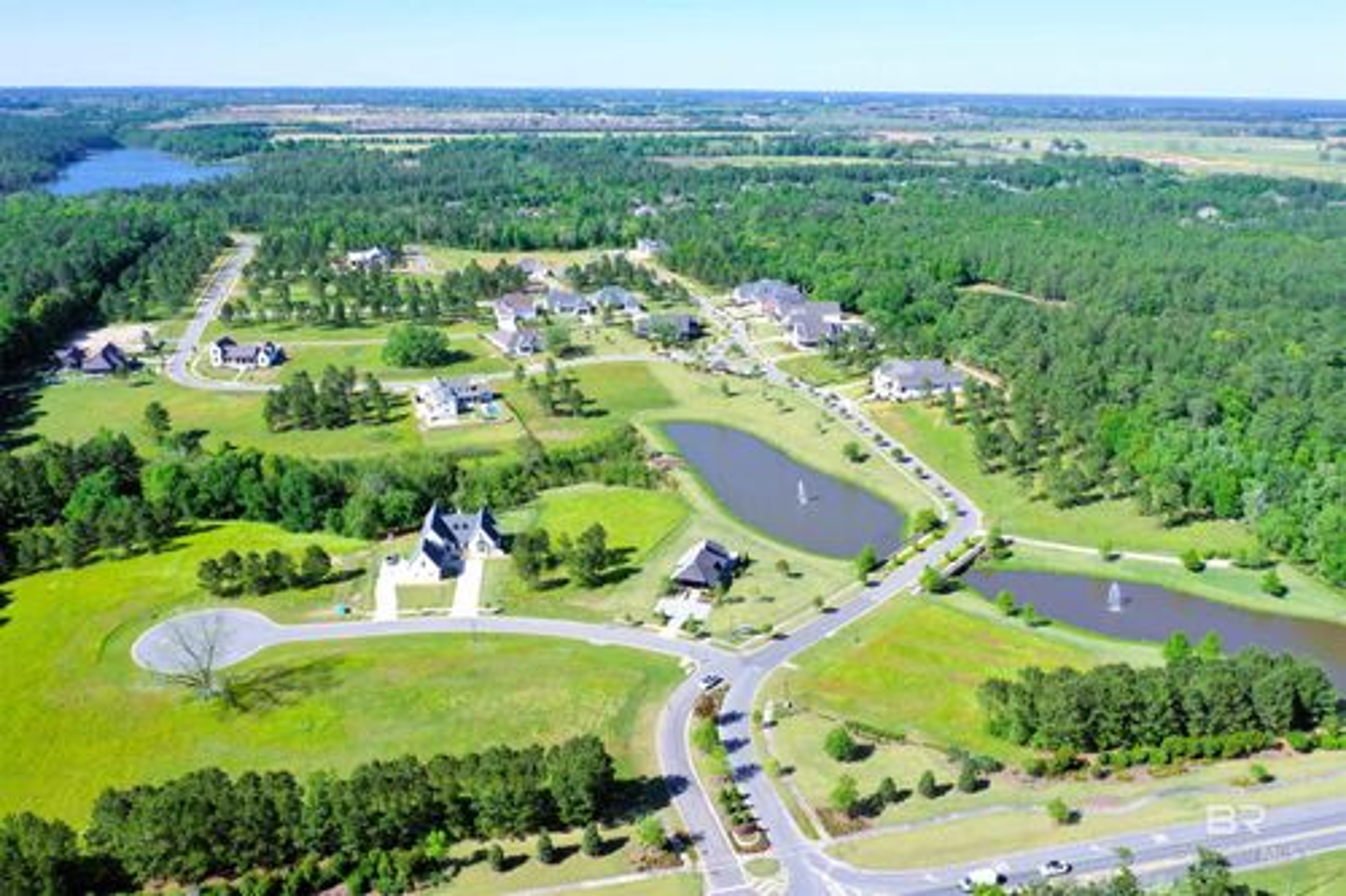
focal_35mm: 28
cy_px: 448
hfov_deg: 65.5
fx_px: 1046
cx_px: 673
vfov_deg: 46.4
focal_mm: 10.26
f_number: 6.3
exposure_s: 1/320
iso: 100
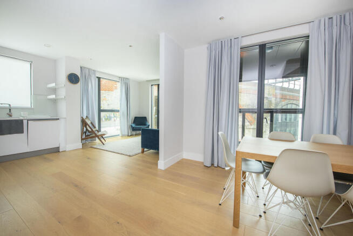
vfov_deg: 81.3
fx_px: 137
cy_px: 118
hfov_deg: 104.2
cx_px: 176
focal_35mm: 14
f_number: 7.1
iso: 320
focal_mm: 14
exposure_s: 1/50
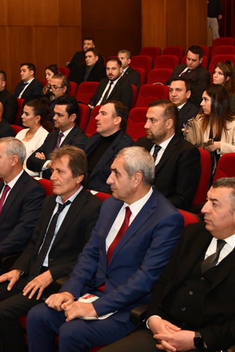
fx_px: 626
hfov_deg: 21.2
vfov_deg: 31.4
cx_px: 91
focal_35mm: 64
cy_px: 190
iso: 640
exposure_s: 1/160
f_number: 4.5
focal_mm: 35
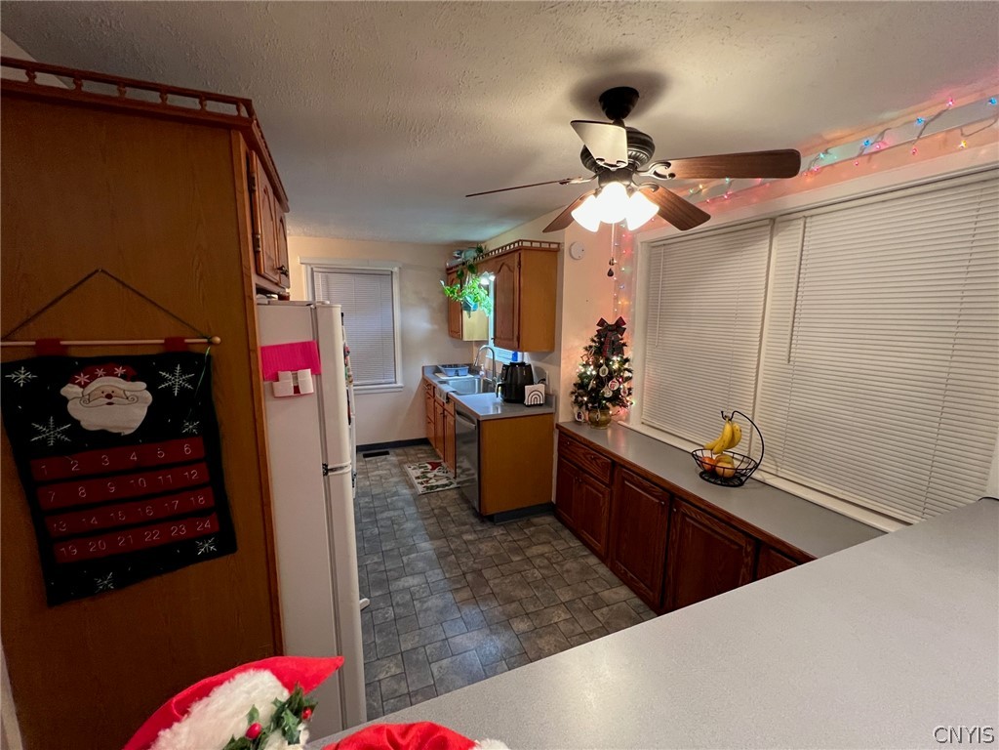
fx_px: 375
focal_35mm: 13
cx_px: 500
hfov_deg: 106.2
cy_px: 375
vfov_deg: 89.9
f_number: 1.8
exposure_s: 1/60
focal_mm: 1.57
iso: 400
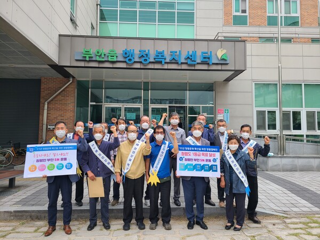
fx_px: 240
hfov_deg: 67.3
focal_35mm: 26
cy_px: 120
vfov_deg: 53.1
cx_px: 160
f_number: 1.8
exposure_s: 1/427
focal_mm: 5.4
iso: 40
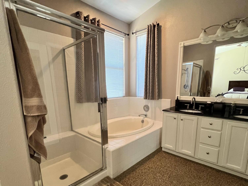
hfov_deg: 106.2
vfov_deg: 89.9
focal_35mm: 13
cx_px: 124
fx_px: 93
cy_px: 93
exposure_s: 1/60
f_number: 1.8
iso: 400
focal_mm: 1.57
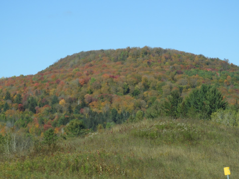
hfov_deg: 13.2
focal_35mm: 150
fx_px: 1036
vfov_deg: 9.9
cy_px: 90
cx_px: 120
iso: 100
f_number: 5.2
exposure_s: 1/400
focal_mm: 26.9
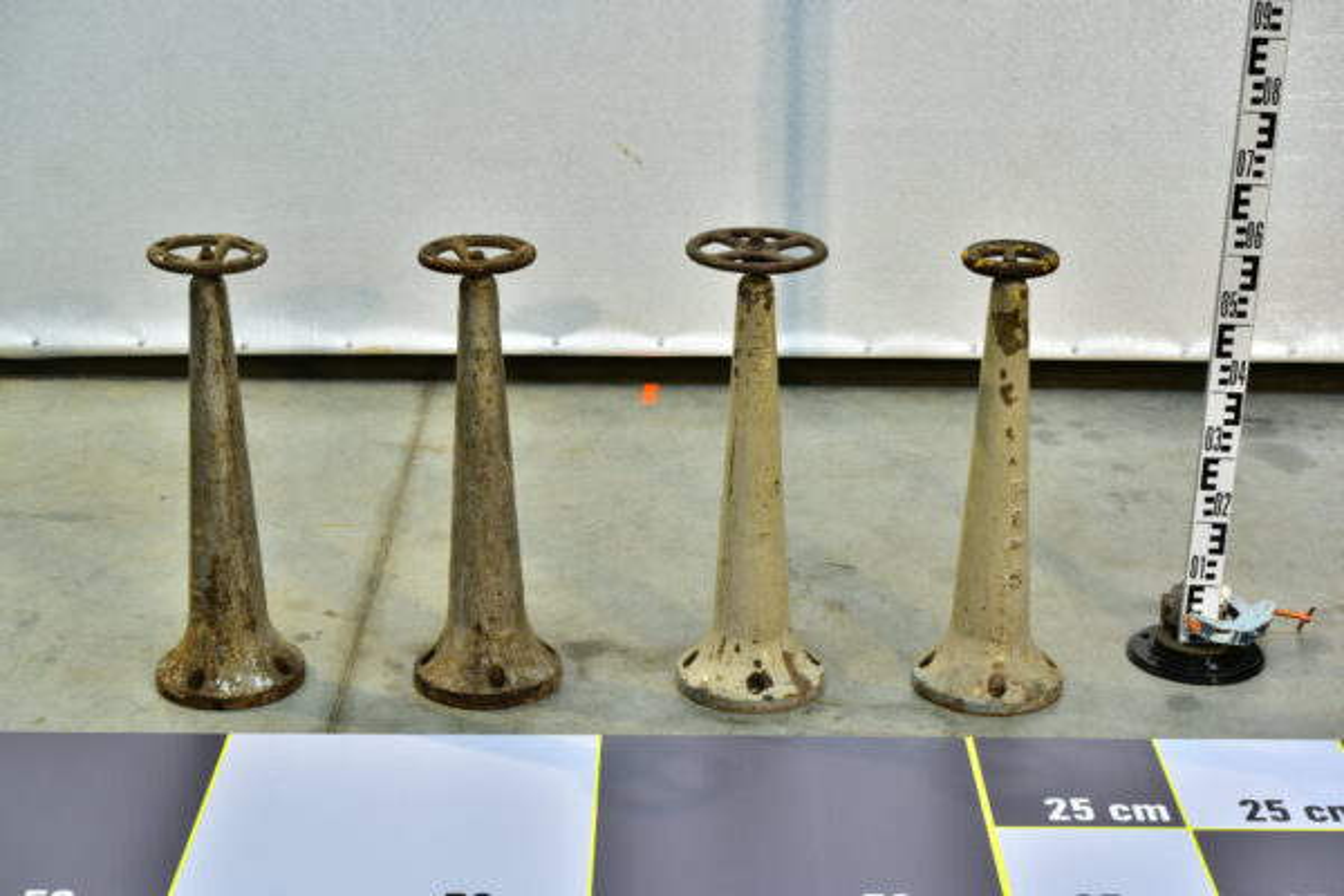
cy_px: 448
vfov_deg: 21.9
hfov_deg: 32.4
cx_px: 672
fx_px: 2314
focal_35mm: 62
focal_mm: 62
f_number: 16
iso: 500
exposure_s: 1/13
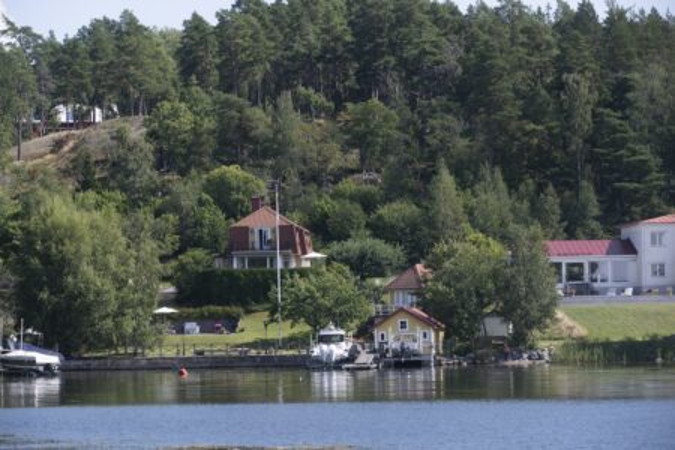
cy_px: 225
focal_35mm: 180
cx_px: 338
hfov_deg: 11.4
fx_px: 3375
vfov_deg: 7.6
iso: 320
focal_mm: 180
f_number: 6.3
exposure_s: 1/800
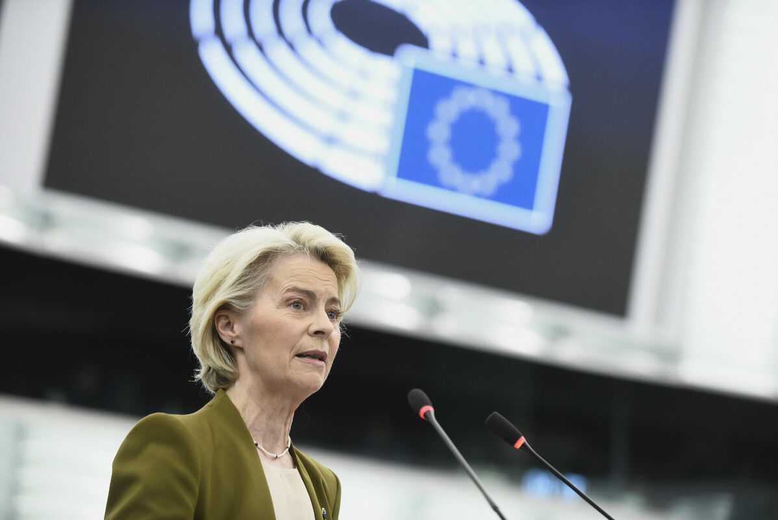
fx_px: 2919
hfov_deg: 15.2
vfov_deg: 10.2
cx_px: 389
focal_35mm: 135
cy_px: 260
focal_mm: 135
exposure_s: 1/250
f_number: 3.2
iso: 2000
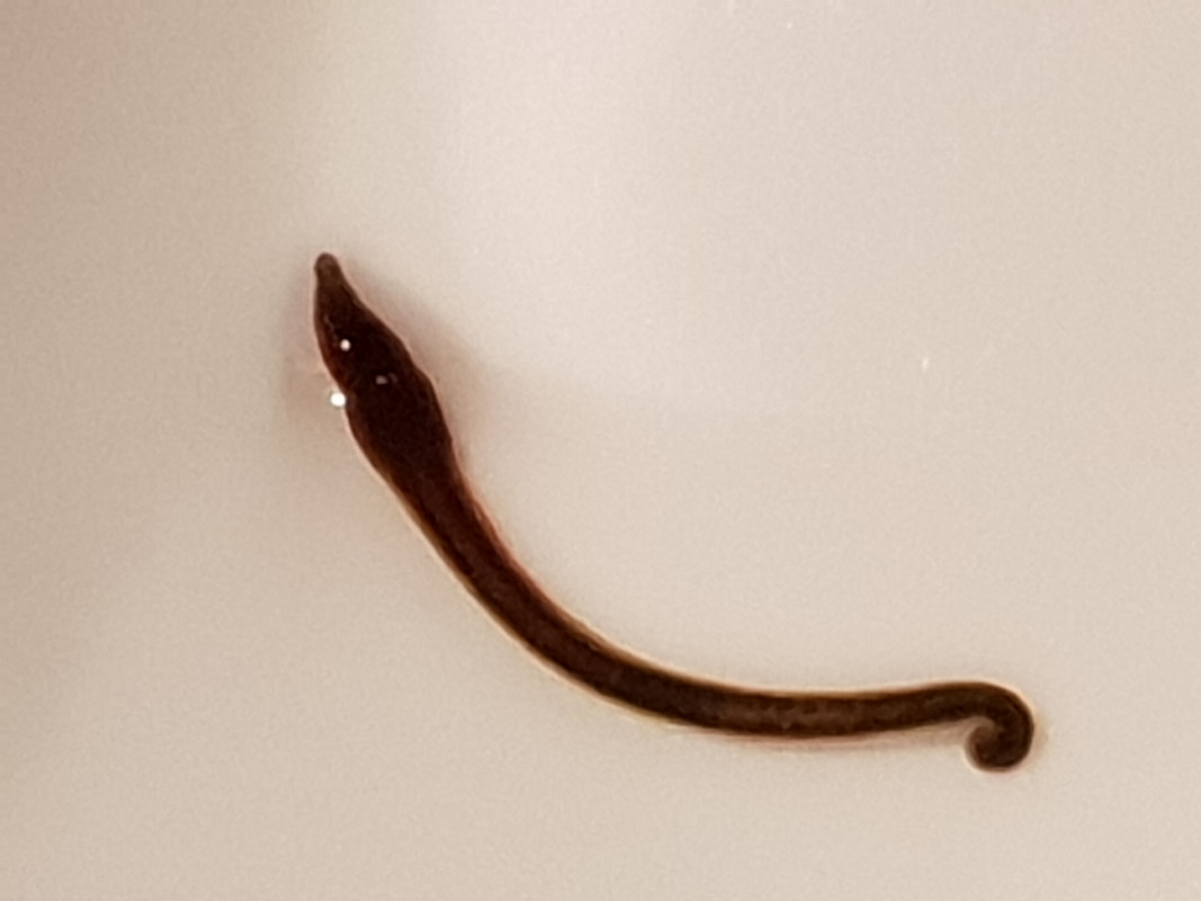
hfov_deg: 67.3
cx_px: 600
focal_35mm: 26
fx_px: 902
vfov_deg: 53.1
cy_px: 450
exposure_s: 1/50
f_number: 1.5
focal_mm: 4.3
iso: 400
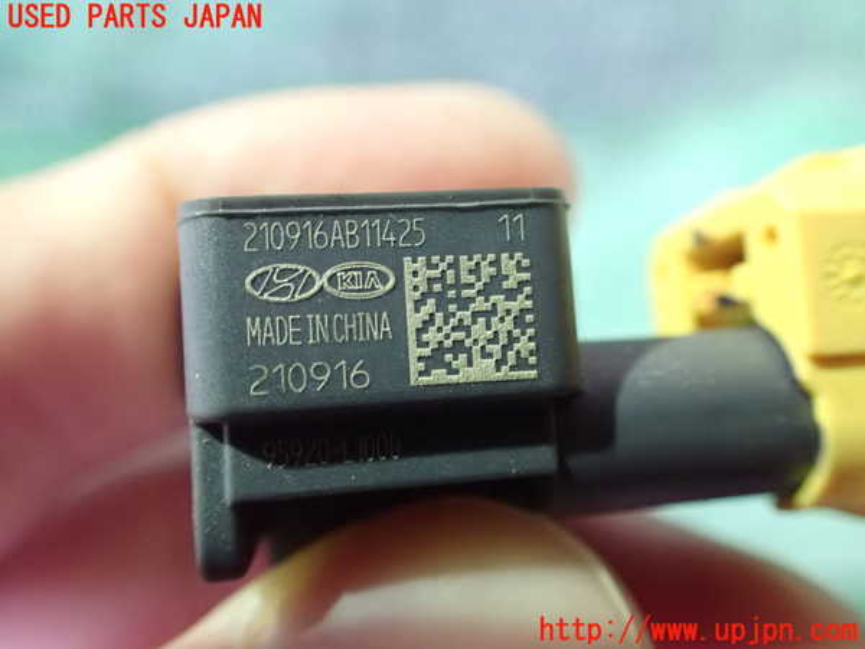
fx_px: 750
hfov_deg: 60.0
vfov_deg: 46.8
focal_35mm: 30
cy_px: 324
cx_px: 432
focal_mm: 5.4
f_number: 2.3
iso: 1600
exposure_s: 1/25
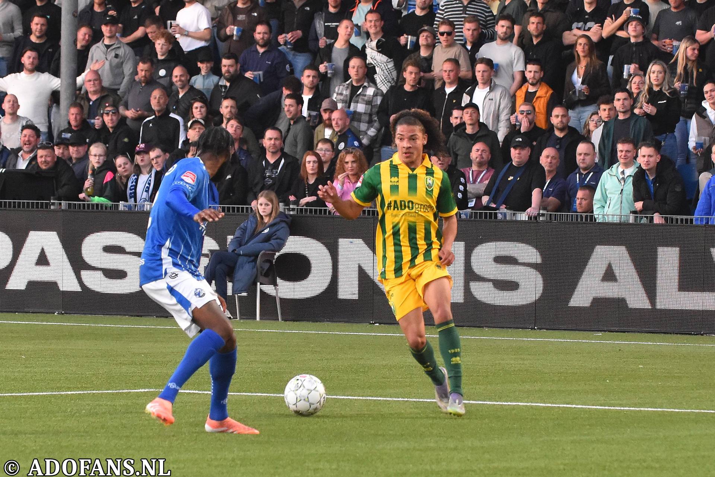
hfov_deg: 12.5
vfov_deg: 8.3
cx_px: 358
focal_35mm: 165
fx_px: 3277
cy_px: 238
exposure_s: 1/640
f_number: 4
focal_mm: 110
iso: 2000
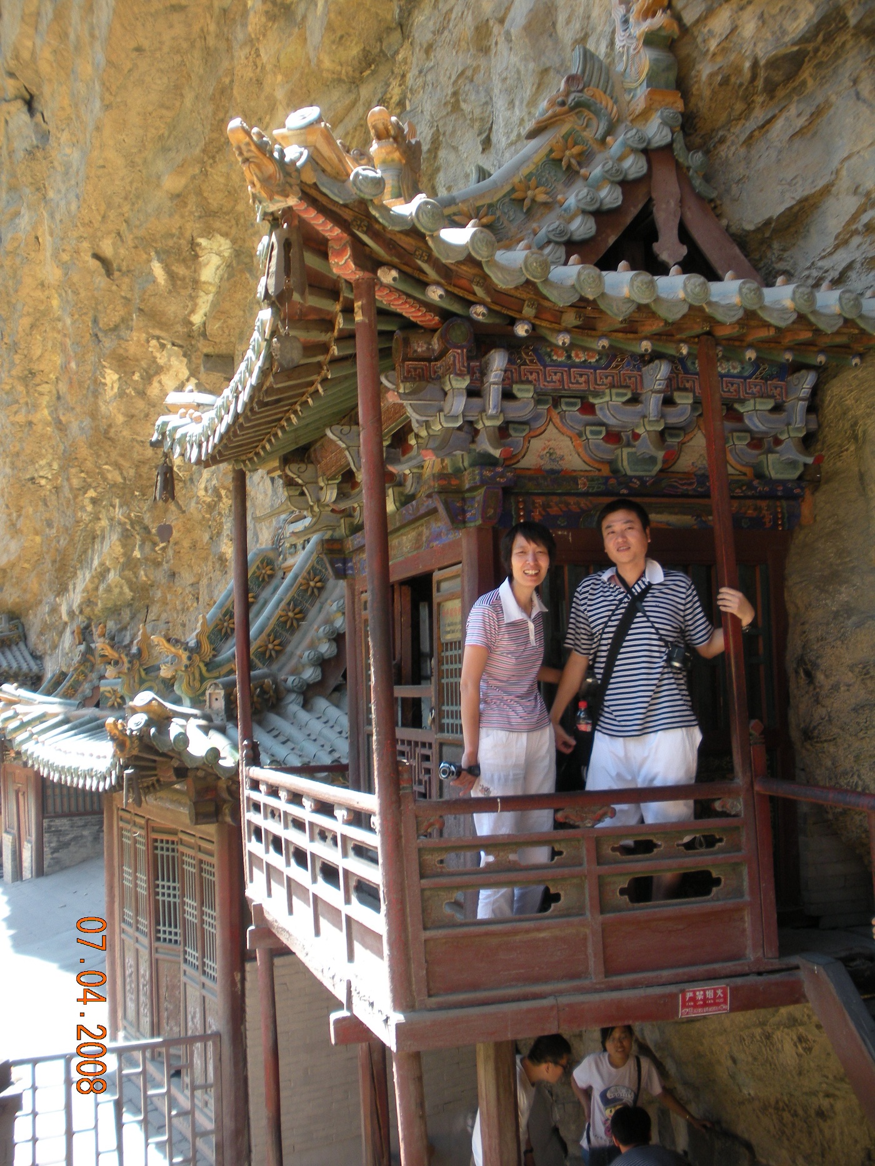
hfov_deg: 39.7
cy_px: 583
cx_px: 438
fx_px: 1213
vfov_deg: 51.3
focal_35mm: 36
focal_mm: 6.3
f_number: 3.5
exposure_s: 1/59.3
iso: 77
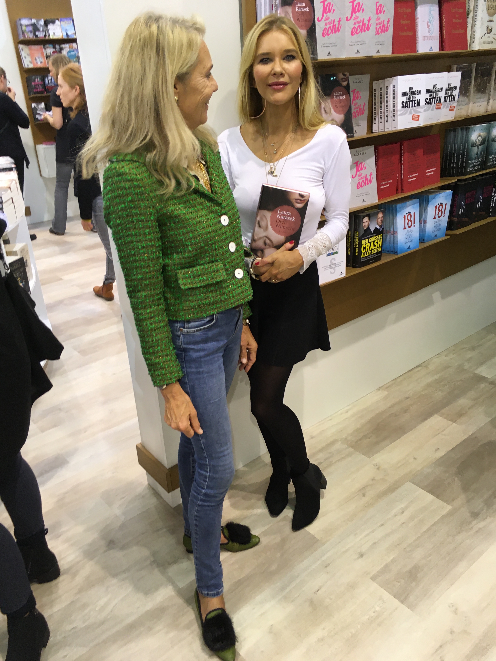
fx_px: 554
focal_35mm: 29
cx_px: 248
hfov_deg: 48.2
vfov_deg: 61.7
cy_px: 330
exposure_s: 1/33
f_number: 2.2
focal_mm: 4.15
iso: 40
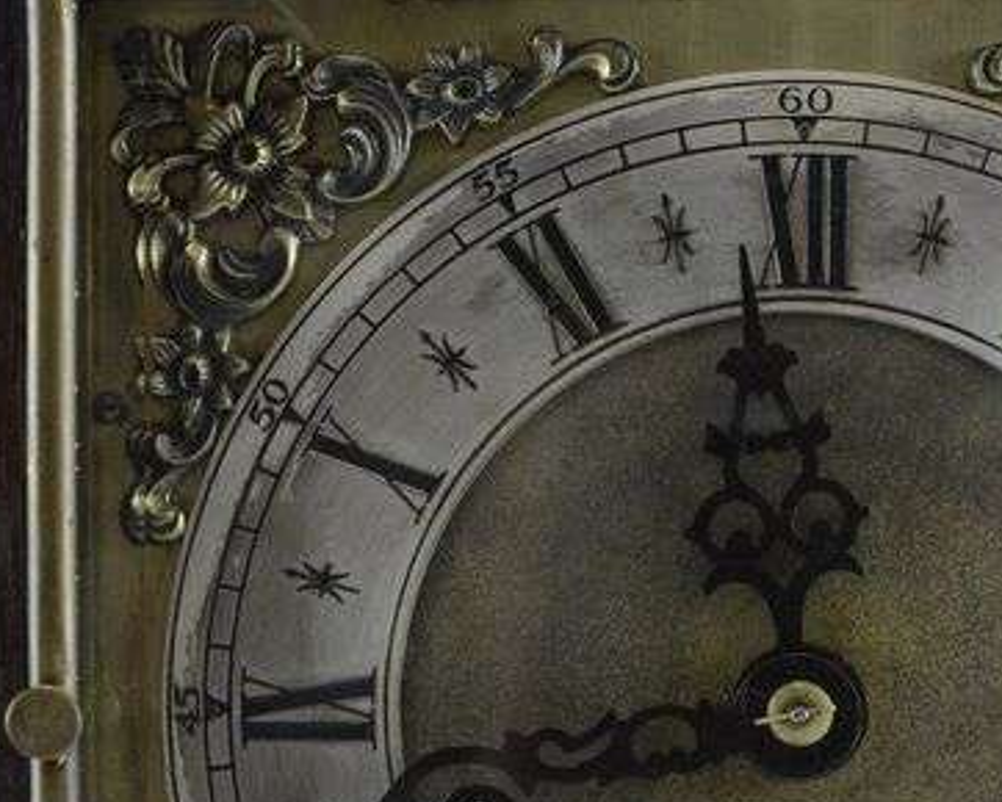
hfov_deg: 17.9
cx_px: 823
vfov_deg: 14.4
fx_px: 3145
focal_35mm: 106
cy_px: 712
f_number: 4.5
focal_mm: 35
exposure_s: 1/125
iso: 800
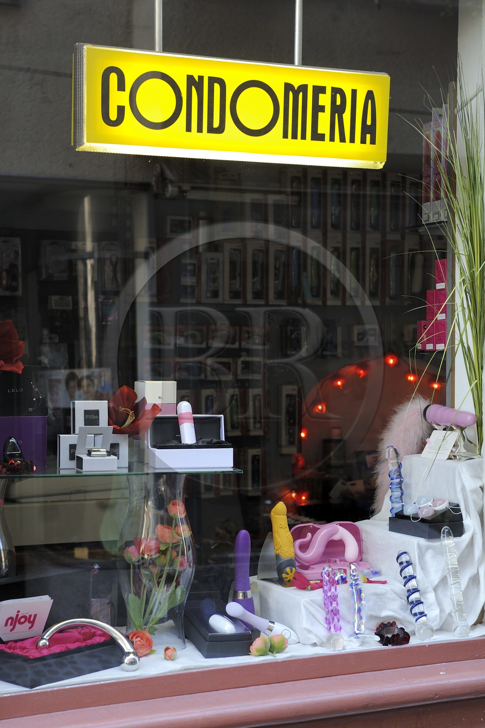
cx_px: 242
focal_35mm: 52
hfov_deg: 26.0
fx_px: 1051
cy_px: 364
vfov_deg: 38.2
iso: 800
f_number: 5
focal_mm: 52
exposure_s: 1/60
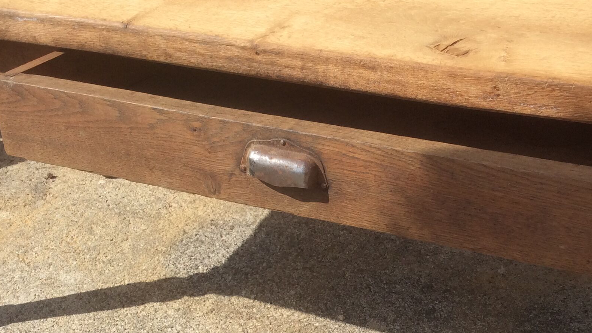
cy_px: 256
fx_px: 895
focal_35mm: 57
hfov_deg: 36.5
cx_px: 351
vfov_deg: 20.9
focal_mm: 3.3
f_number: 2.4
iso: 32
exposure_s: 1/986
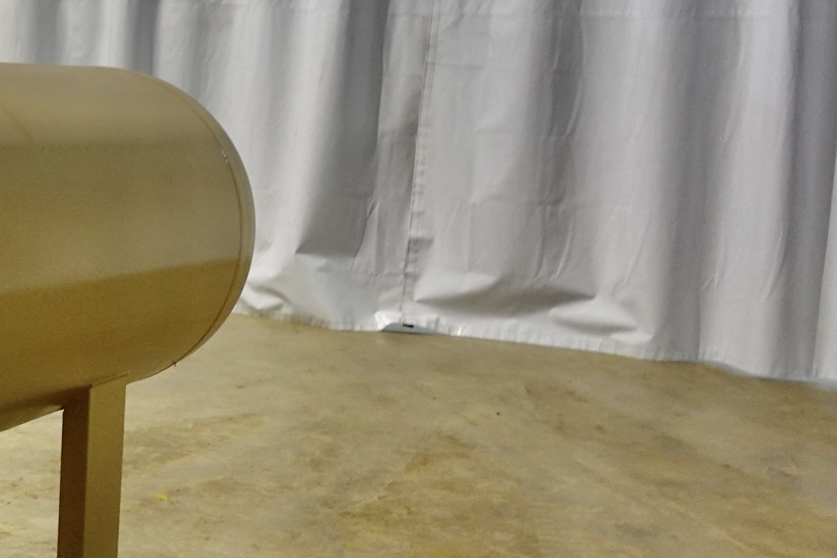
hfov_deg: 23.7
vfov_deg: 17.9
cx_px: -229
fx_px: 1767
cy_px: 380
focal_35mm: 76
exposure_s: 1/30
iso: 400
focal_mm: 9.4
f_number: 1.8
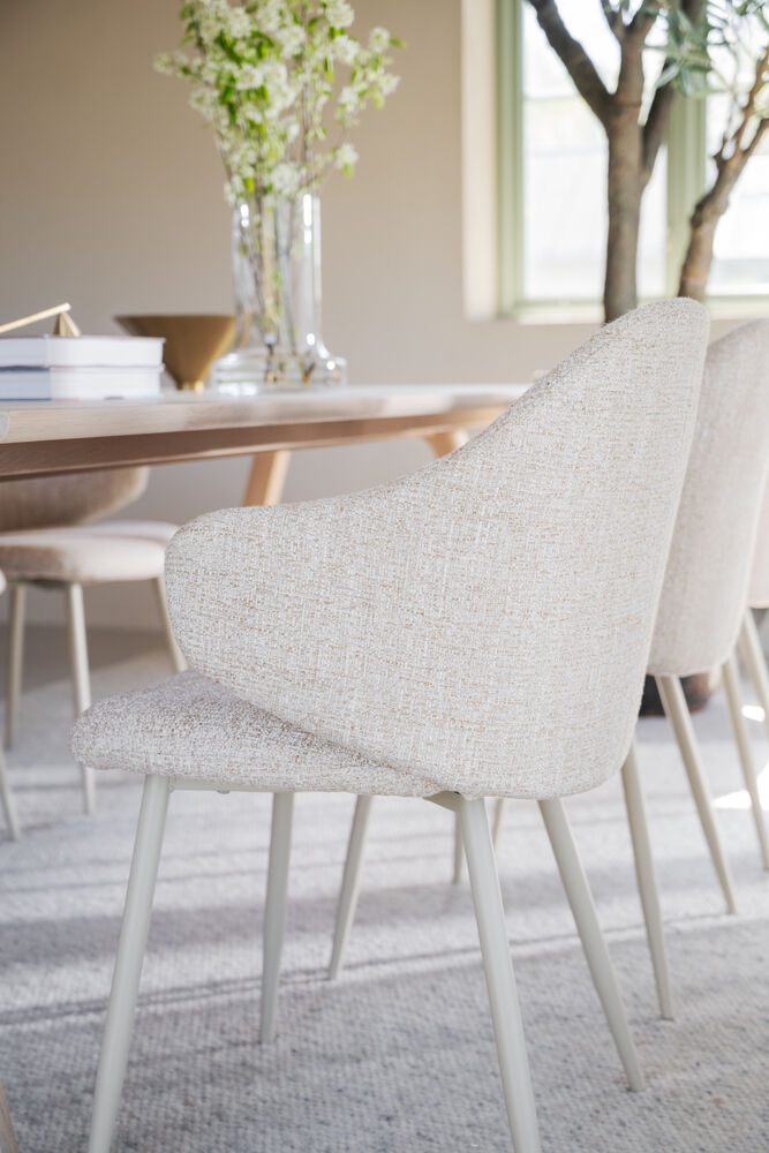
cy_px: 576
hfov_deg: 26.0
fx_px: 1665
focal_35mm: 52
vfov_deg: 38.2
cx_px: 384
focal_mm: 52
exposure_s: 1/125
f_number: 4
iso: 320
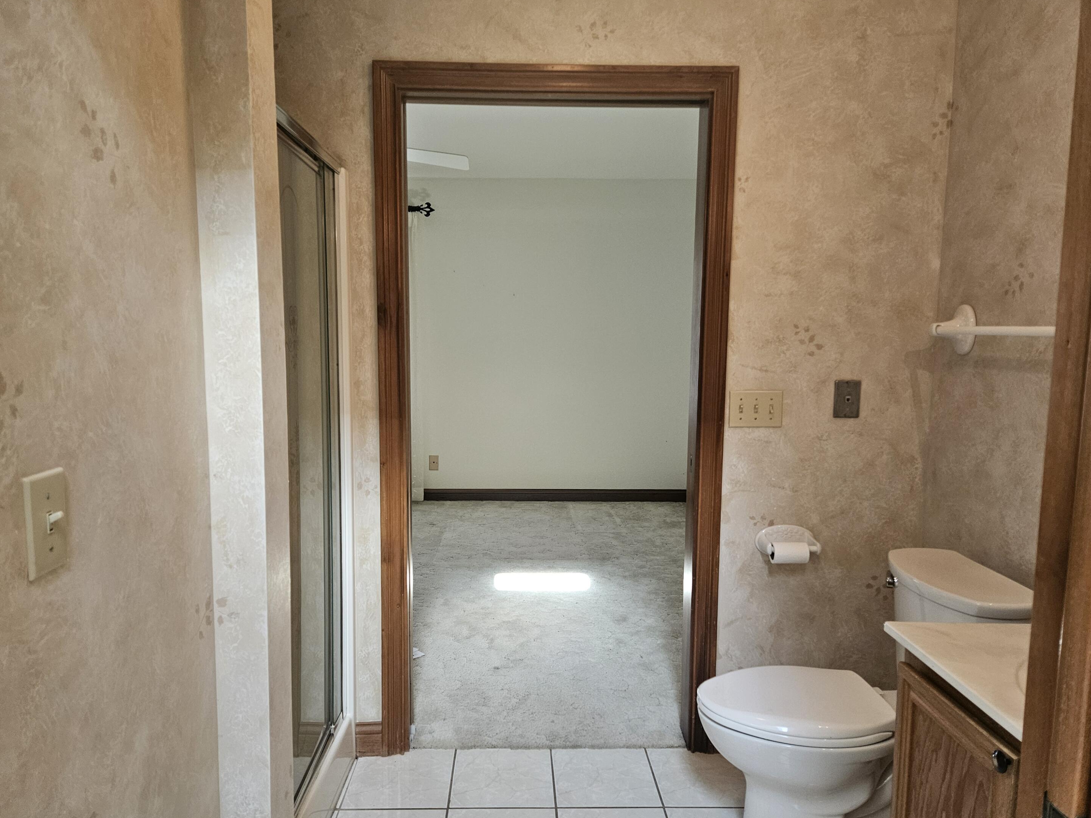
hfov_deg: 71.6
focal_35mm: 24
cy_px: 416
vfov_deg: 56.8
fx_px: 756
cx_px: 526
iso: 200
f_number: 1.8
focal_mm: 5.4
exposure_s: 1/120
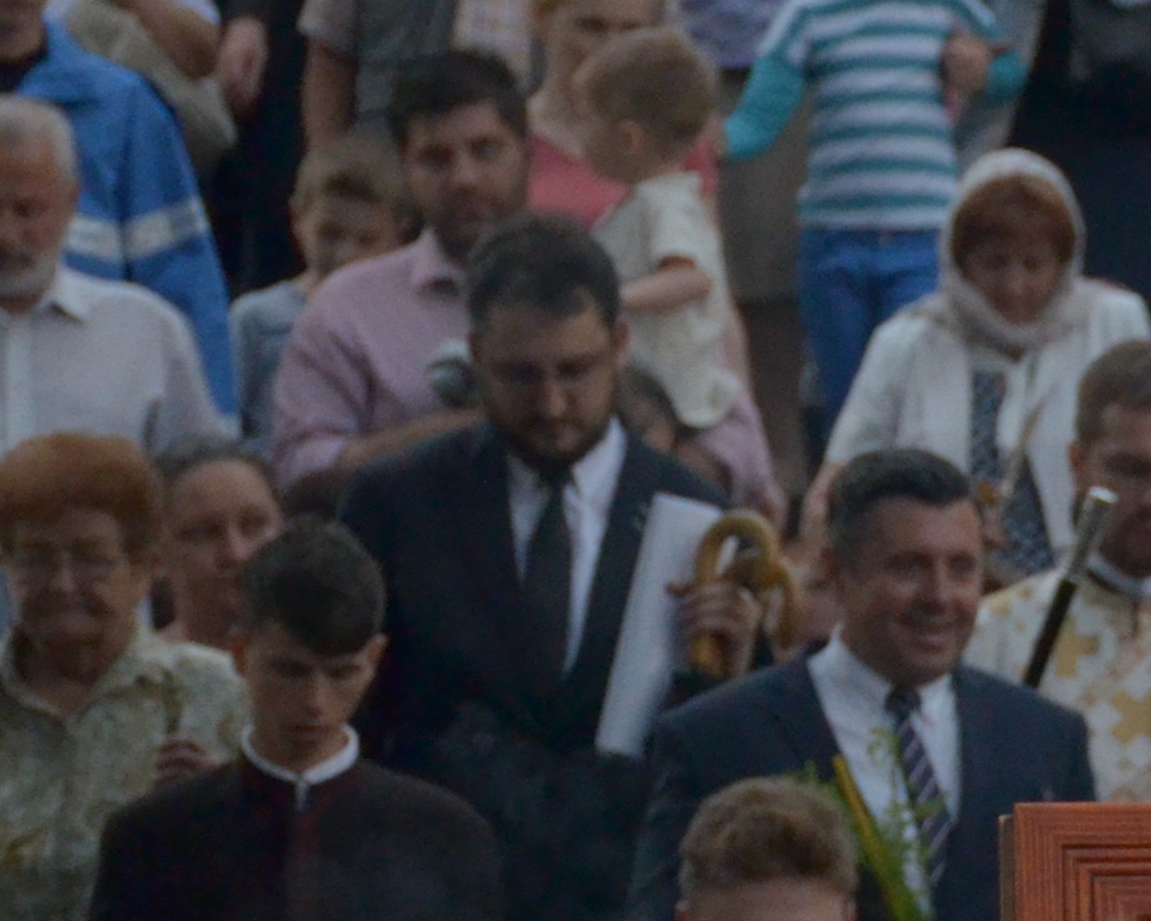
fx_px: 19523
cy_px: 1080
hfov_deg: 3.4
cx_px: 1545
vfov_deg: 2.7
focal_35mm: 573
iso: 1600
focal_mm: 90
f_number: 5.3
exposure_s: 1/320
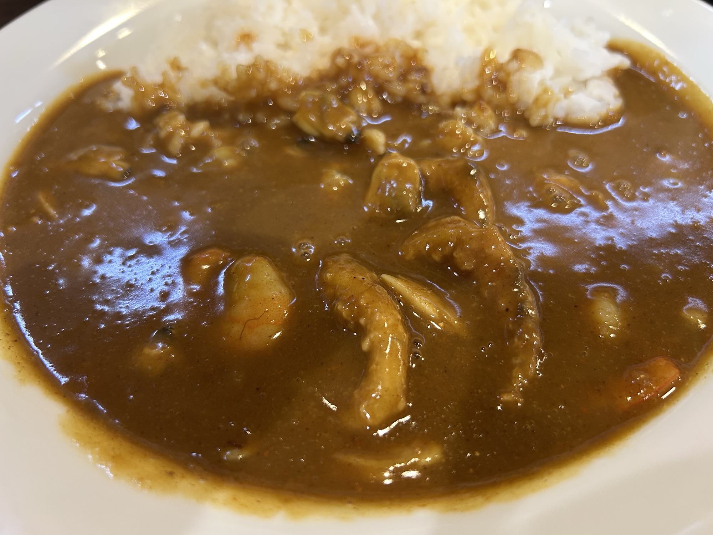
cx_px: 356
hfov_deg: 67.3
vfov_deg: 53.1
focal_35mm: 26
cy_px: 268
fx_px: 536
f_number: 1.5
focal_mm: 5.7
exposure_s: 1/50
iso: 125
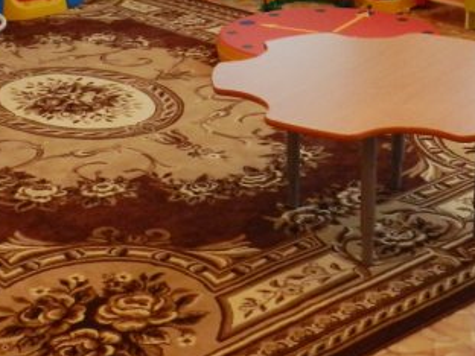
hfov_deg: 23.8
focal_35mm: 82
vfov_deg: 17.7
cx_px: 172
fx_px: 1125
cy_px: 20
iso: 360
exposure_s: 1/30
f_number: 3.5
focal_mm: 4.5
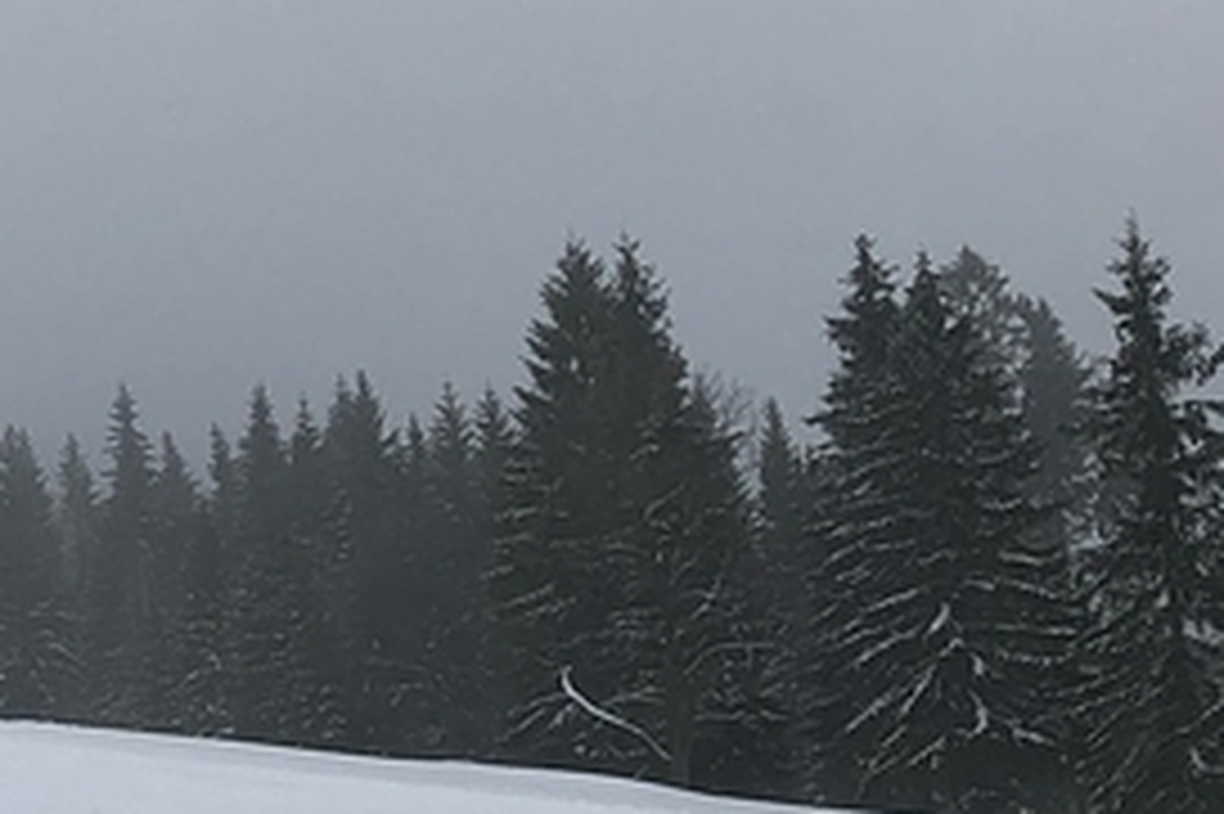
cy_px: 823
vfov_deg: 12.6
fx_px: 3636
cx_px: -567
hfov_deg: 17.4
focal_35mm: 107
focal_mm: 3.99
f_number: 1.8
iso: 20
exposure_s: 1/1499
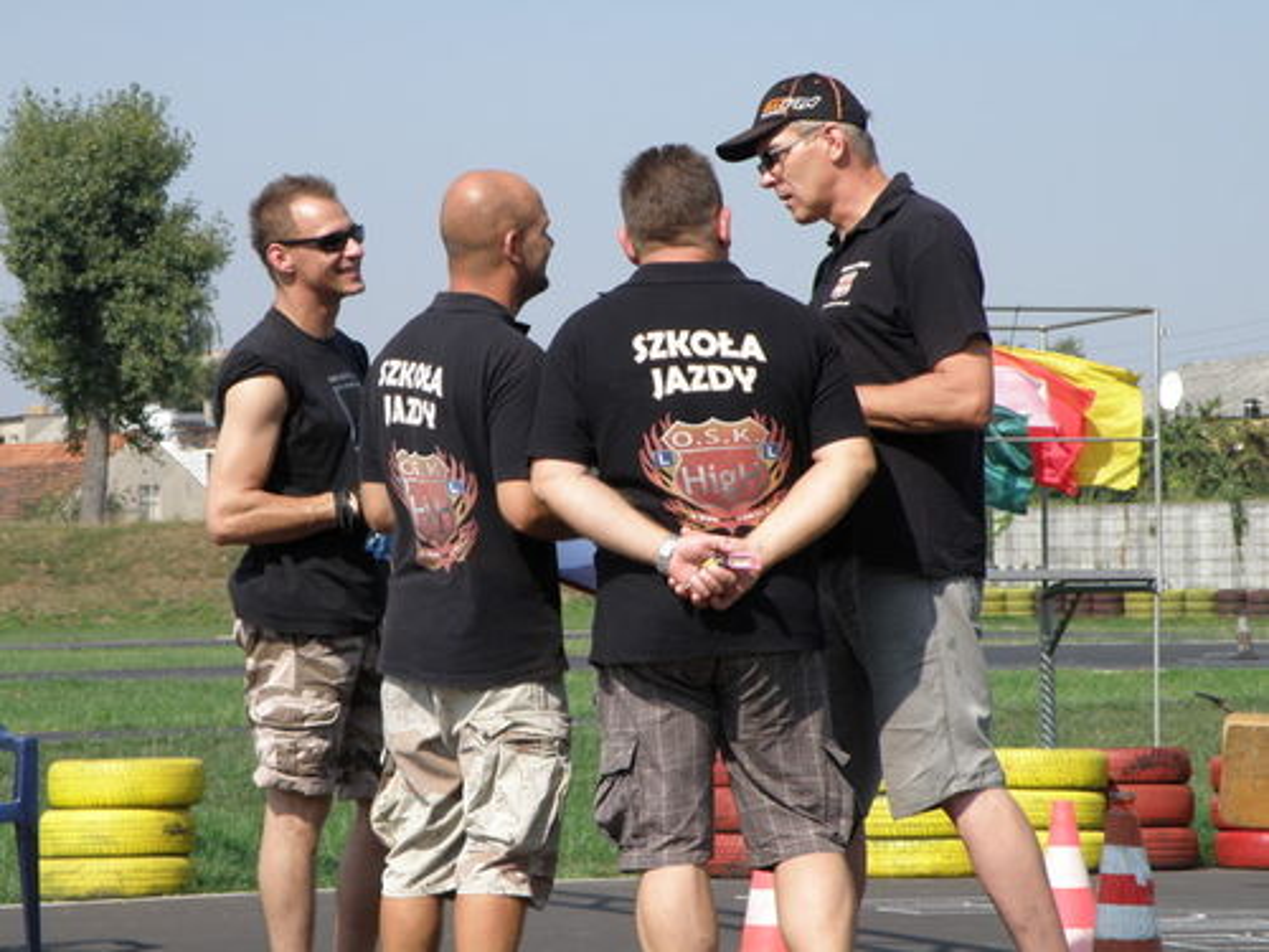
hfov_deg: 17.3
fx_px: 4179
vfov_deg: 13.0
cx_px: 634
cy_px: 476
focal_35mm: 114
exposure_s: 1/640
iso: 80
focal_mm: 20.19
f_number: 4.2
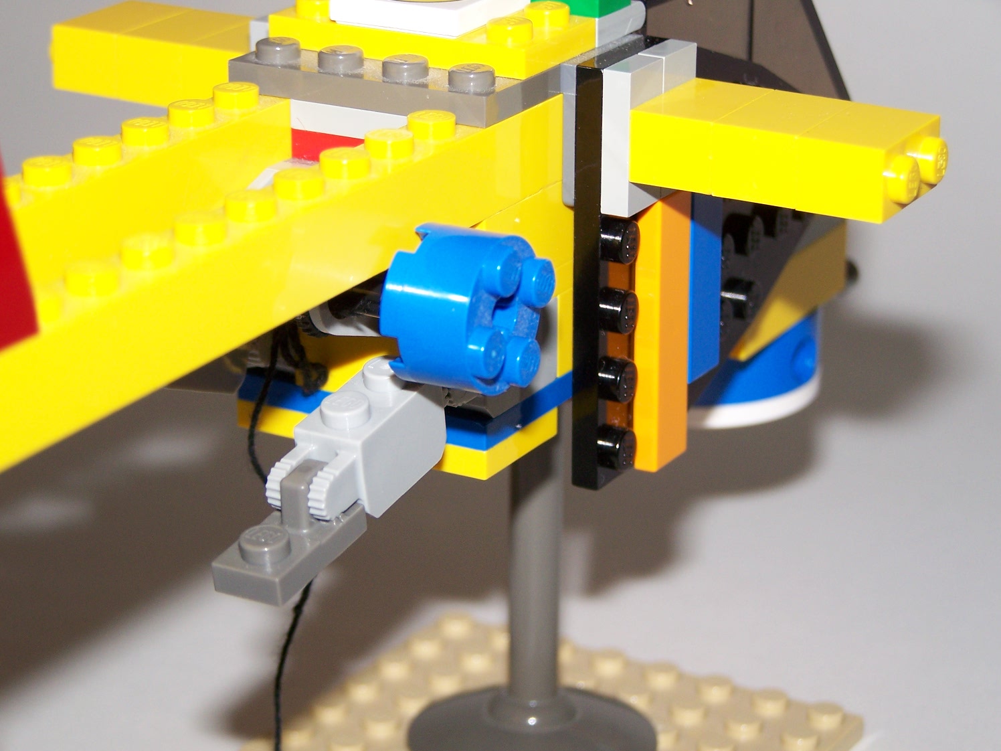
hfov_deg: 18.7
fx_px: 3036
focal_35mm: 105
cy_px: 376
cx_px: 500
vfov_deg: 14.1
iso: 80
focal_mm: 17.5
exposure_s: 1/100
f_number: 3.2
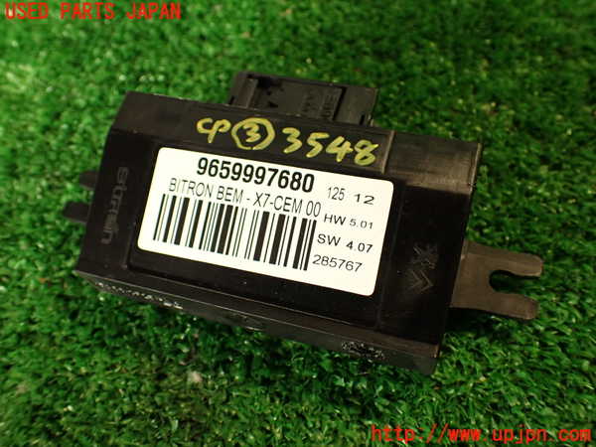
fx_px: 551
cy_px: 224
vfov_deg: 44.2
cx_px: 298
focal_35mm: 32
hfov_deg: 56.8
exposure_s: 1/30
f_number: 2.4
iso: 200
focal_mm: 5.79
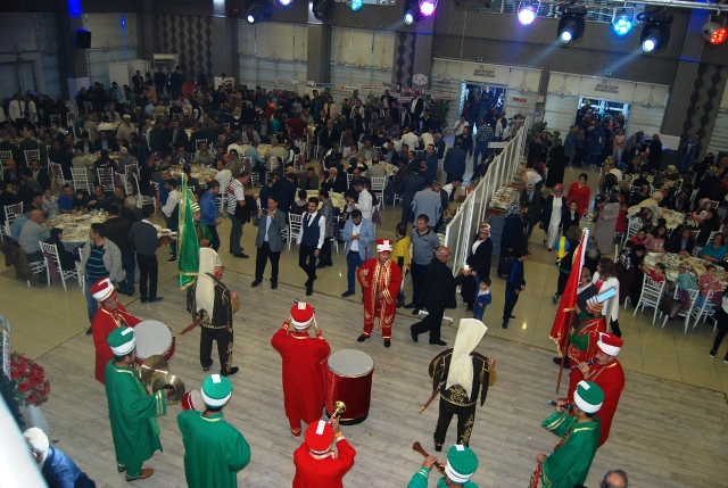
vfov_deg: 48.1
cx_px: 364
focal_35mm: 27
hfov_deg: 67.3
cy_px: 244
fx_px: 547
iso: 400
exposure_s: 1/60
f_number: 4
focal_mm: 18
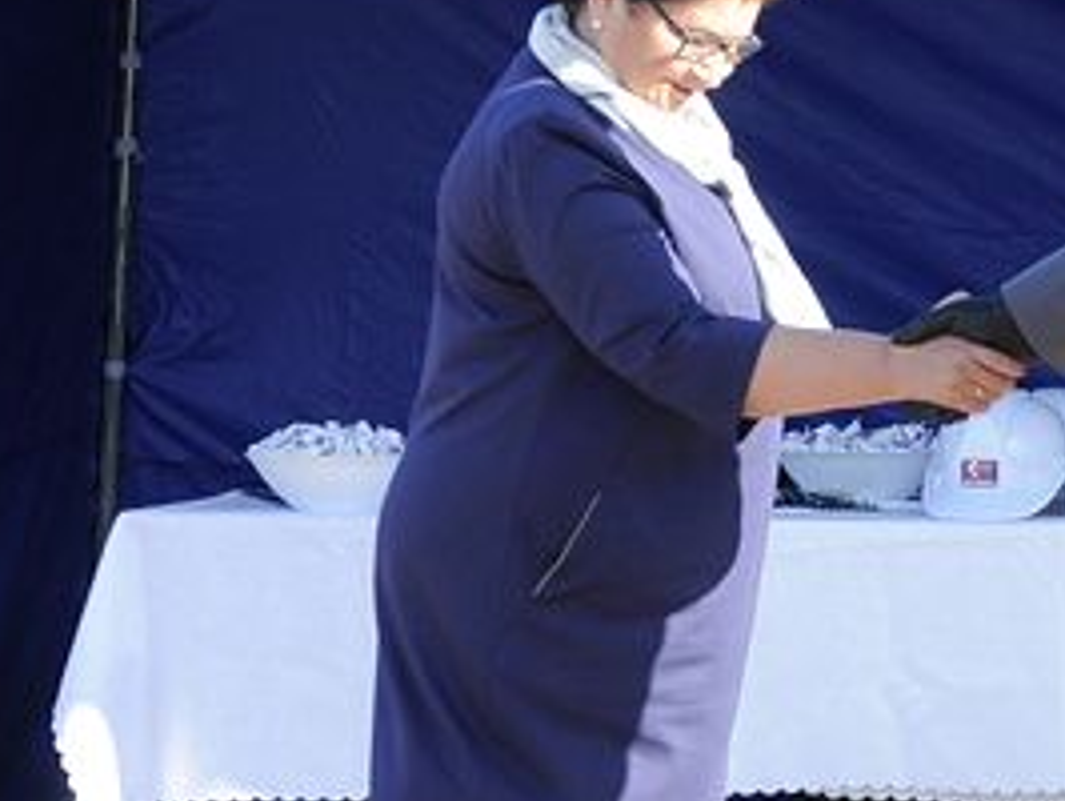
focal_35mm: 267
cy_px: 495
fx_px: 8222
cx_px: 957
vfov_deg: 5.6
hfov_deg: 7.4
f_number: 5.6
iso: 400
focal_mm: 58
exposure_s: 1/500
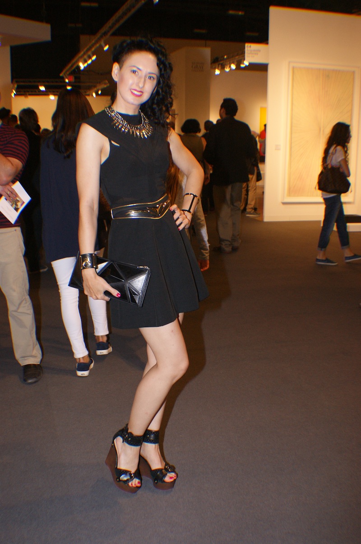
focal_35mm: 45
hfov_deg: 29.8
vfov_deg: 43.6
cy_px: 272
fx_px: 678
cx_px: 180
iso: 400
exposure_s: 1/60
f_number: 4.5
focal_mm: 30
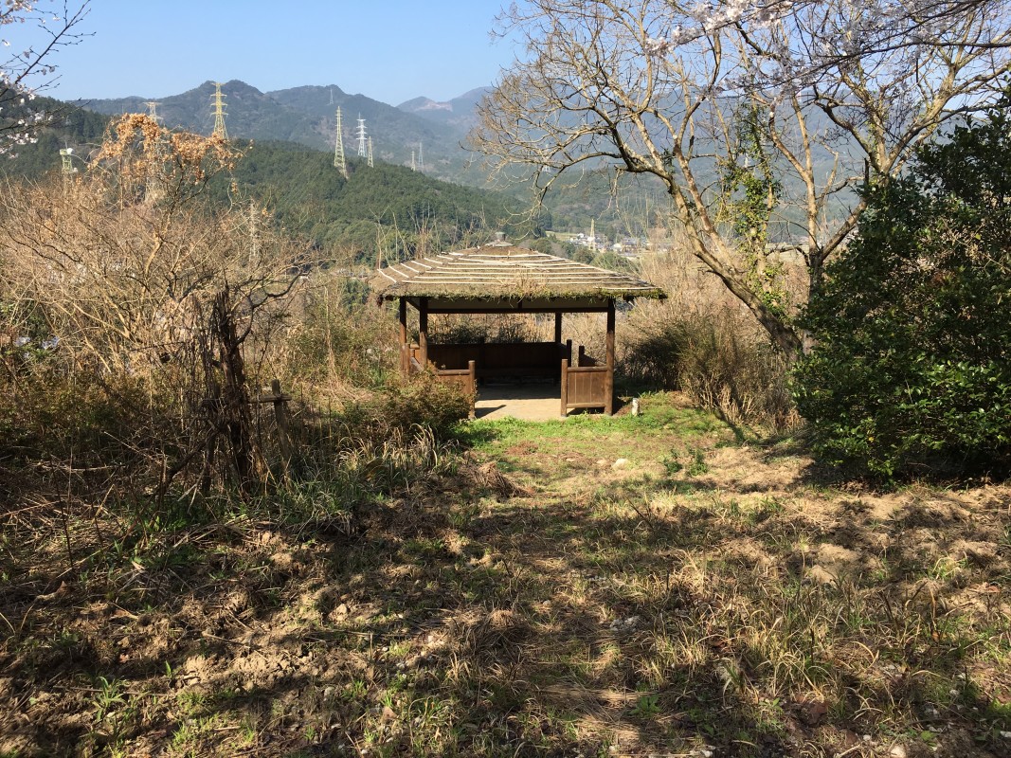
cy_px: 379
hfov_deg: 61.7
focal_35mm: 29
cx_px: 506
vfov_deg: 48.2
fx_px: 847
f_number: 2.2
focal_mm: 4.15
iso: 25
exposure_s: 1/785
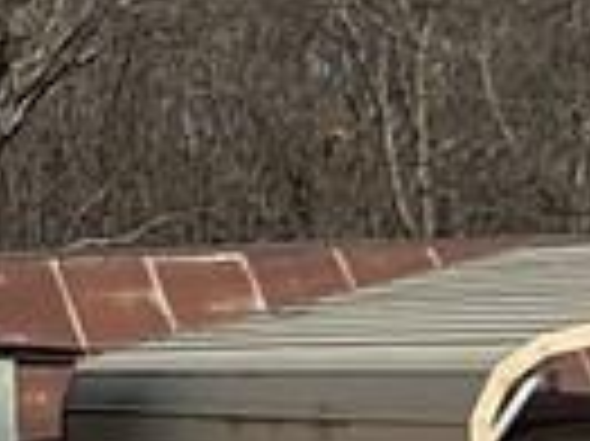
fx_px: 3865
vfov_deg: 6.5
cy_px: 423
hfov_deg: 8.5
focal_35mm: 227
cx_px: -401
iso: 25
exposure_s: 1/534
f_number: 1.8
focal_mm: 3
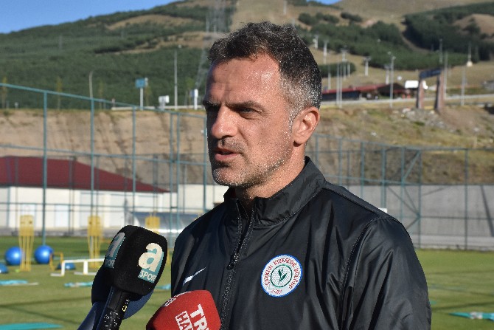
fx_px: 1153
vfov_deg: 16.3
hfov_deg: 24.2
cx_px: 247
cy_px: 165
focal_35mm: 84
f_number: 11
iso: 1250
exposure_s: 1/2000
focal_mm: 56
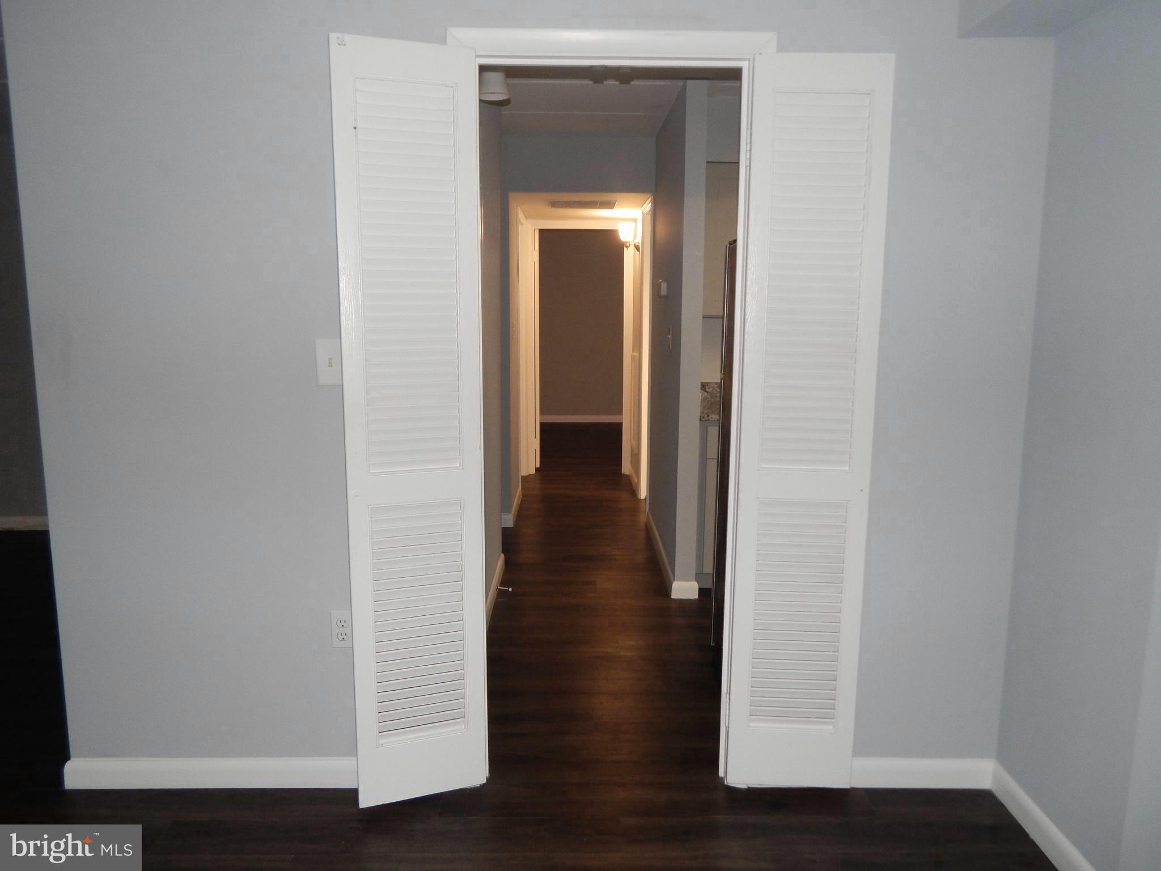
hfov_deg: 69.4
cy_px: 436
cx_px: 580
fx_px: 838
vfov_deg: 54.9
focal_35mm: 25
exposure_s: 1/30
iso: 200
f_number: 3.1
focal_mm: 4.5
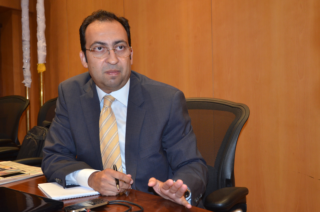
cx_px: 160
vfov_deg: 36.7
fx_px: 319
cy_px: 106
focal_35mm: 36
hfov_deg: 53.2
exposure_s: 1/60
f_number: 3.8
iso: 800
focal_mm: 24
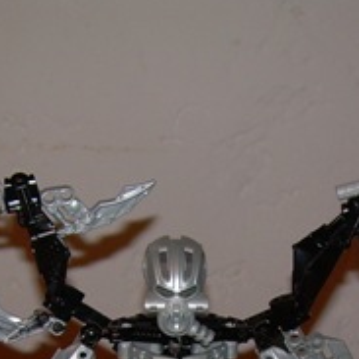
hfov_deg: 16.7
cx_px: 171
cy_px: 406
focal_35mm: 104
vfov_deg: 16.2
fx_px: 1220
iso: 50
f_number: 2.8
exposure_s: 1/60
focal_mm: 6.3
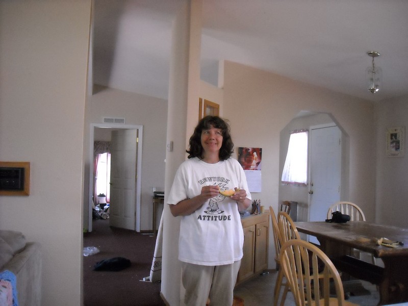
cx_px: 204
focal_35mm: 35
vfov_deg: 40.7
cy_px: 153
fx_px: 413
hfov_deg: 52.6
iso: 702
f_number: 2.8
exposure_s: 1/168
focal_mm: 5.7
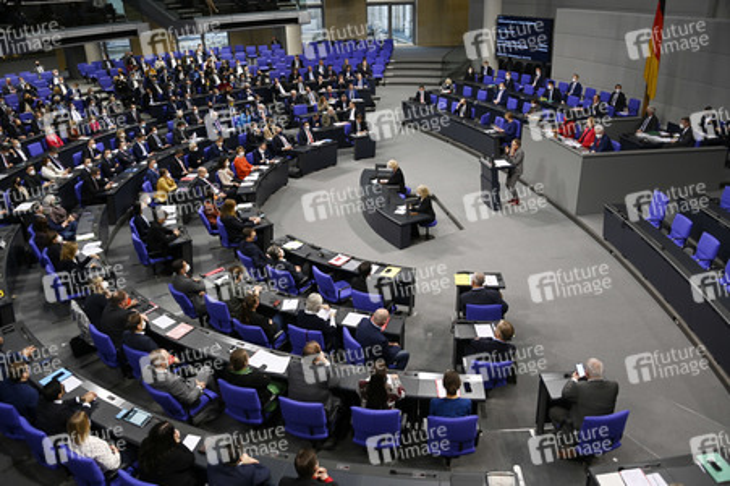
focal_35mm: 28
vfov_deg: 46.3
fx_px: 567
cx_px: 365
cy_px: 243
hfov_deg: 65.5
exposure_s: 1/125
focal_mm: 28
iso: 1250
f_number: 4.5
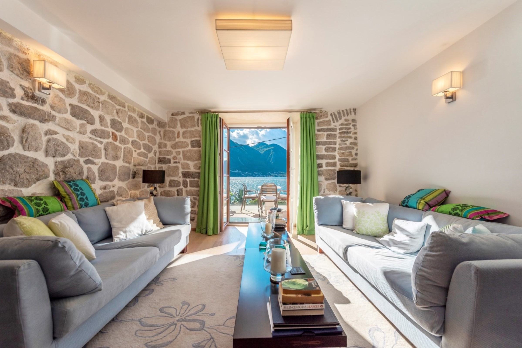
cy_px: 174
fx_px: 203
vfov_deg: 81.3
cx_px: 261
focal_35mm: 14
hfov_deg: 104.2
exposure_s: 1/640
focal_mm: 14
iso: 100
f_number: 5
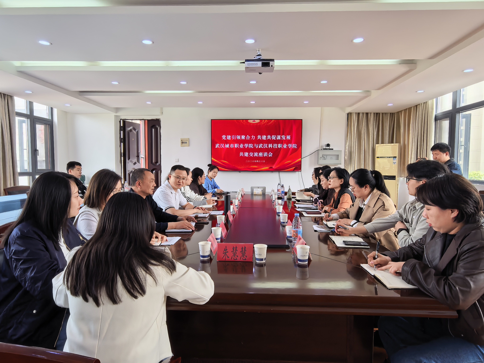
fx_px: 294
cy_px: 182
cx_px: 242
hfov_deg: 79.0
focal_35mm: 21
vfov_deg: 63.4
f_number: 2.2
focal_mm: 1.95
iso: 160
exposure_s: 1/100
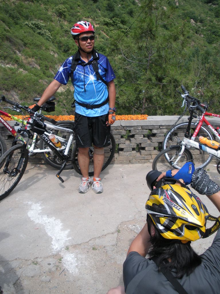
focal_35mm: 36
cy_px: 147
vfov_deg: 51.4
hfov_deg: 39.7
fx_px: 305
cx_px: 110
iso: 64
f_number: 3.5
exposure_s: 1/350
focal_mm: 6.3
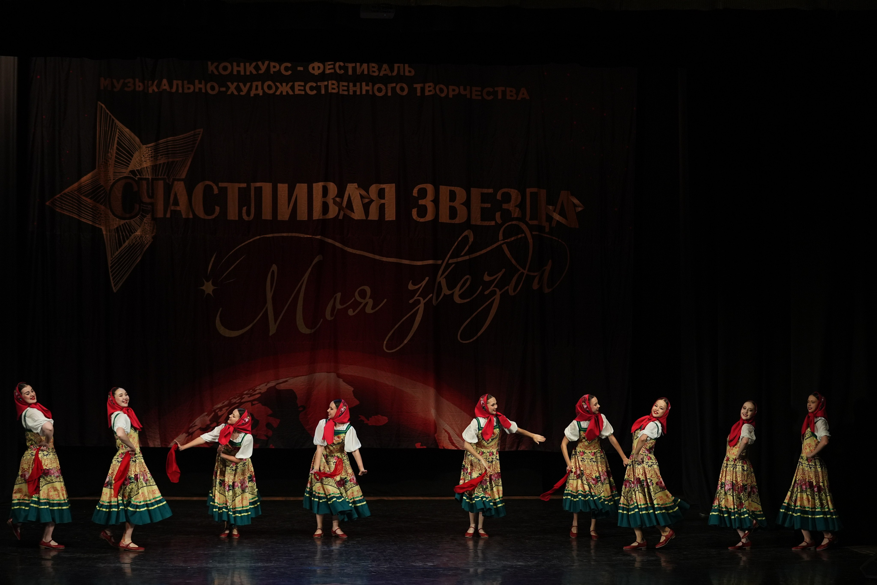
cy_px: 292
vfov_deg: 16.7
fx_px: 1998
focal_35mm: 82
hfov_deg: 24.8
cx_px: 438
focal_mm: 82
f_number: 2.8
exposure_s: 1/400
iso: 2500
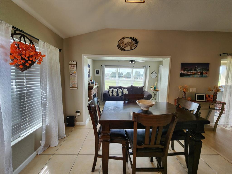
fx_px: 87
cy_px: 87
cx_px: 116
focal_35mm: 13
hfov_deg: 106.2
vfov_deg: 89.9
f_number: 2.2
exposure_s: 1/120
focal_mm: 2.2
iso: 64
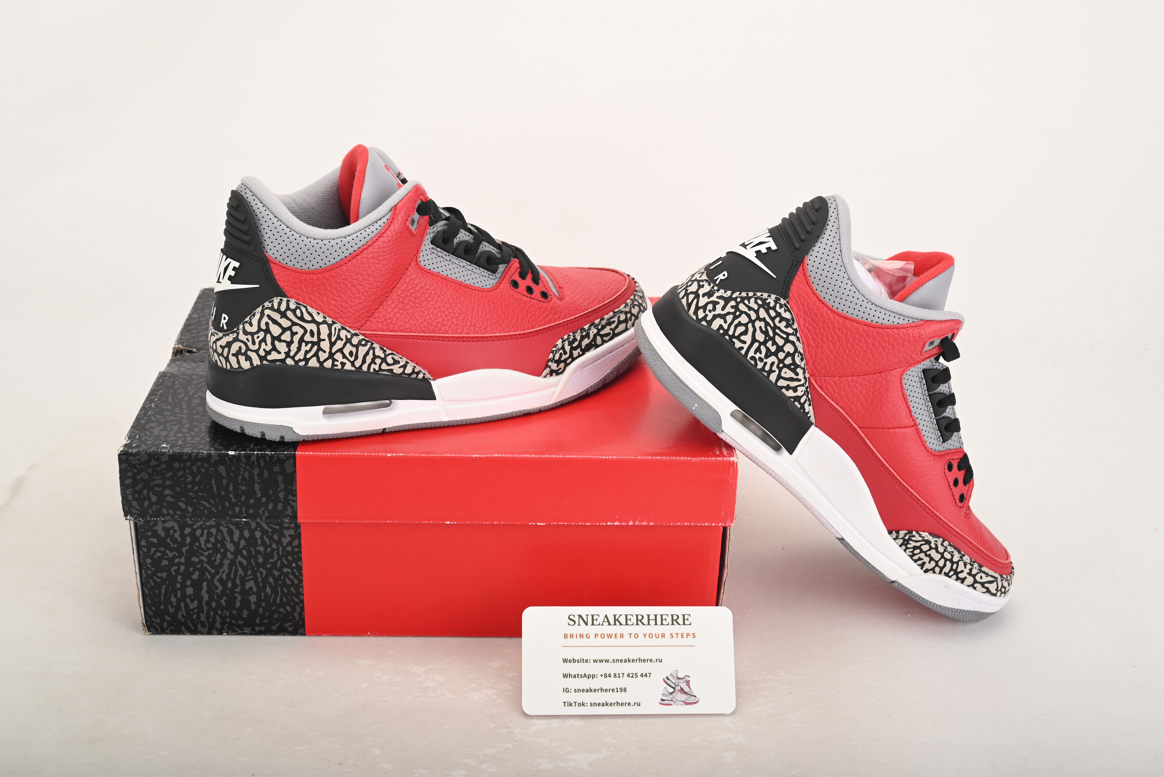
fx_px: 1455
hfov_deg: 43.6
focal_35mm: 45
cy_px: 388
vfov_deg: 29.9
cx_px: 582
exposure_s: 1/200
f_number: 11
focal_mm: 45
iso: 100
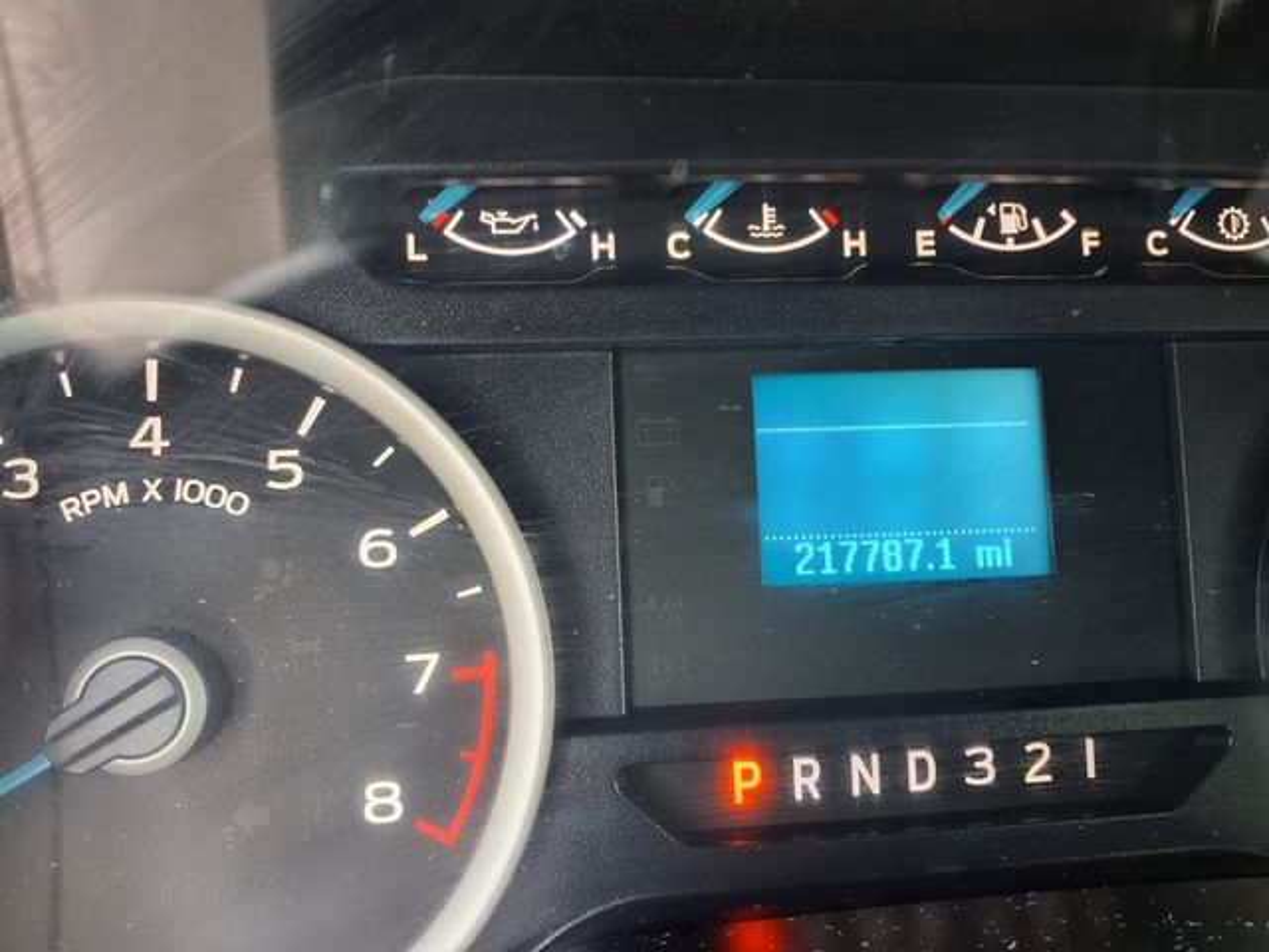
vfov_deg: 51.4
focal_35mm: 27
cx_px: 634
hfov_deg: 65.3
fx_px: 990
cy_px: 476
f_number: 1.9
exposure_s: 1/30
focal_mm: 3.58
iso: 250
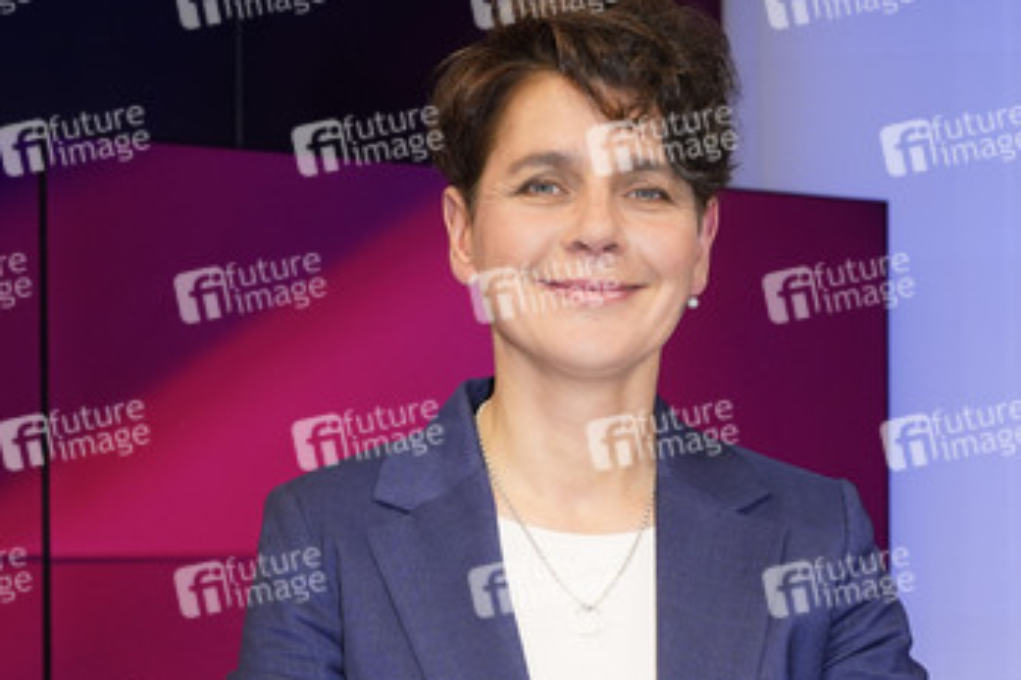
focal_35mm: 52
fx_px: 1474
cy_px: 362
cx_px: 584
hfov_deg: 38.1
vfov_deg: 26.0
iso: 2000
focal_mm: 40
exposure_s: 1/160
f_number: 5.6
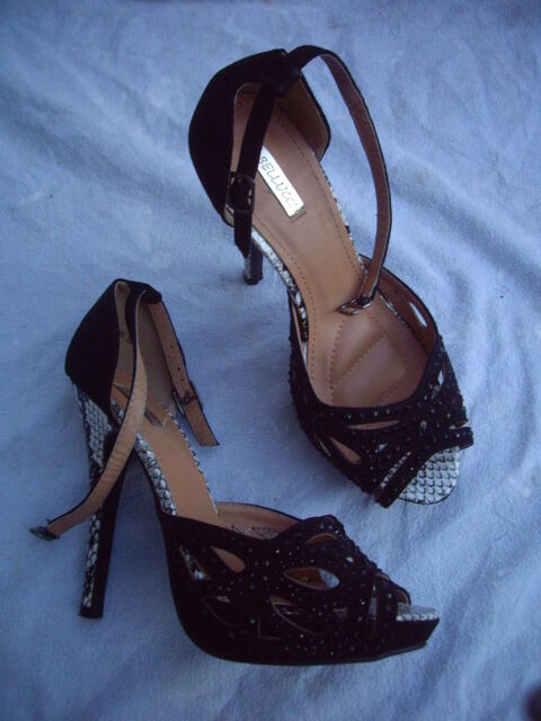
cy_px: 360
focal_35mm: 38
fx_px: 792
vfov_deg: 49.0
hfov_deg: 37.7
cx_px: 270
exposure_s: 1/13
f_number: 2.7
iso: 200
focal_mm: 6.2
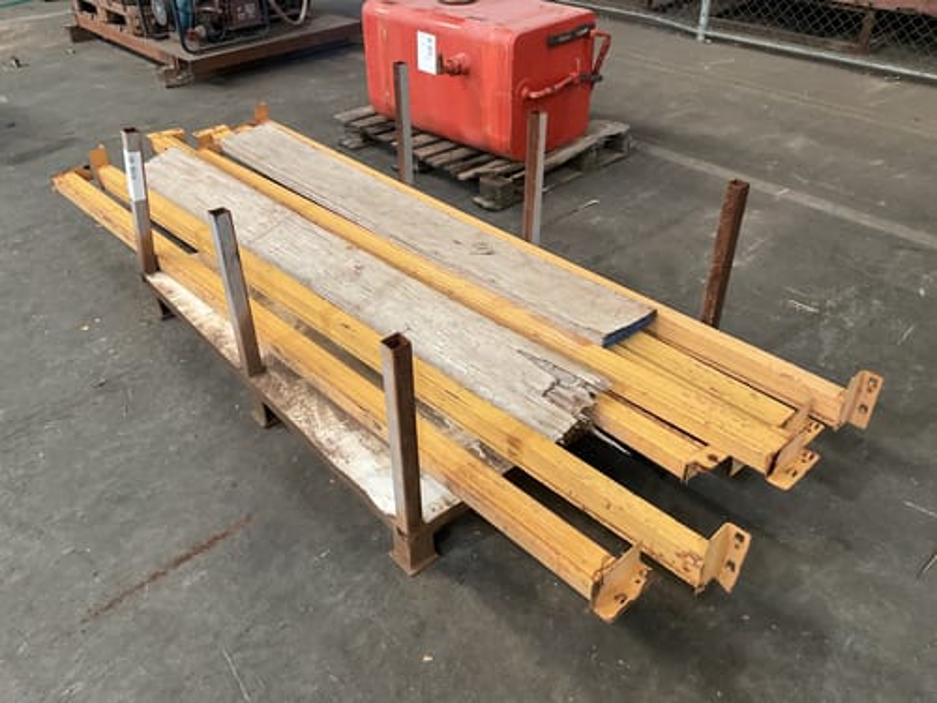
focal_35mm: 29
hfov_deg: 61.7
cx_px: 468
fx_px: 785
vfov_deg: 48.2
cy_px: 352
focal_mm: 3
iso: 160
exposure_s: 1/50
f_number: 1.8
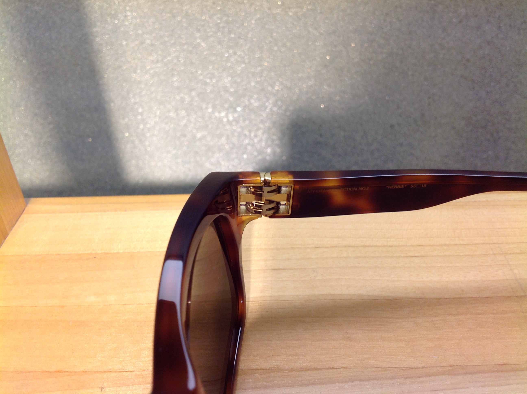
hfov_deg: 52.7
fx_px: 532
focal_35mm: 35
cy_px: 197
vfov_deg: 40.6
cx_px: 264
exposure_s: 1/30
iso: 80
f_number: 2.4
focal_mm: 4.28
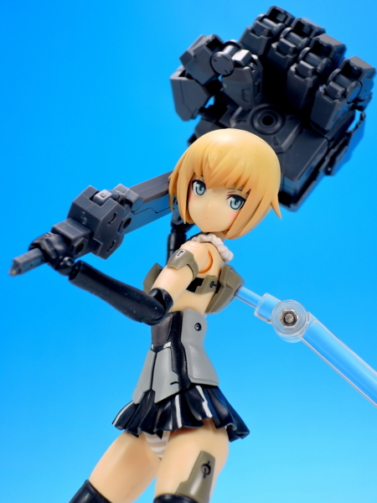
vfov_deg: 26.0
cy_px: 252
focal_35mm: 75
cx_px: 188
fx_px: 1089
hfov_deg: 19.6
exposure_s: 1/1.6
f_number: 4.7
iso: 80
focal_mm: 16
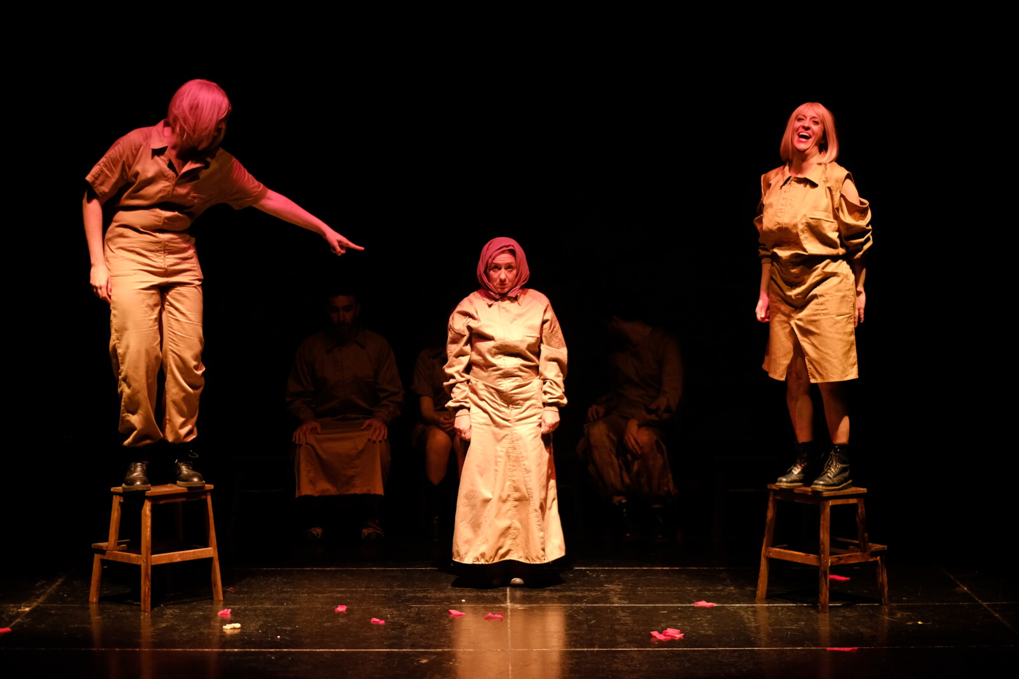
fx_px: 2378
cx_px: 510
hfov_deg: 24.2
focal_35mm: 84
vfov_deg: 16.3
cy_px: 340
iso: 1600
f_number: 1.2
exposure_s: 1/250
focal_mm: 56
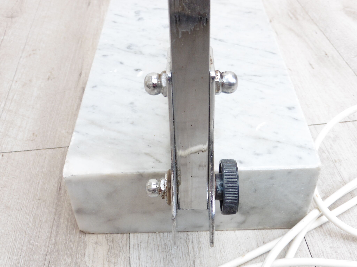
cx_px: 178
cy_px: 134
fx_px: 402
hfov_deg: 47.9
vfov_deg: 36.8
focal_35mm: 39
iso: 200
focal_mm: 6.9
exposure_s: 1/60
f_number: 3.9
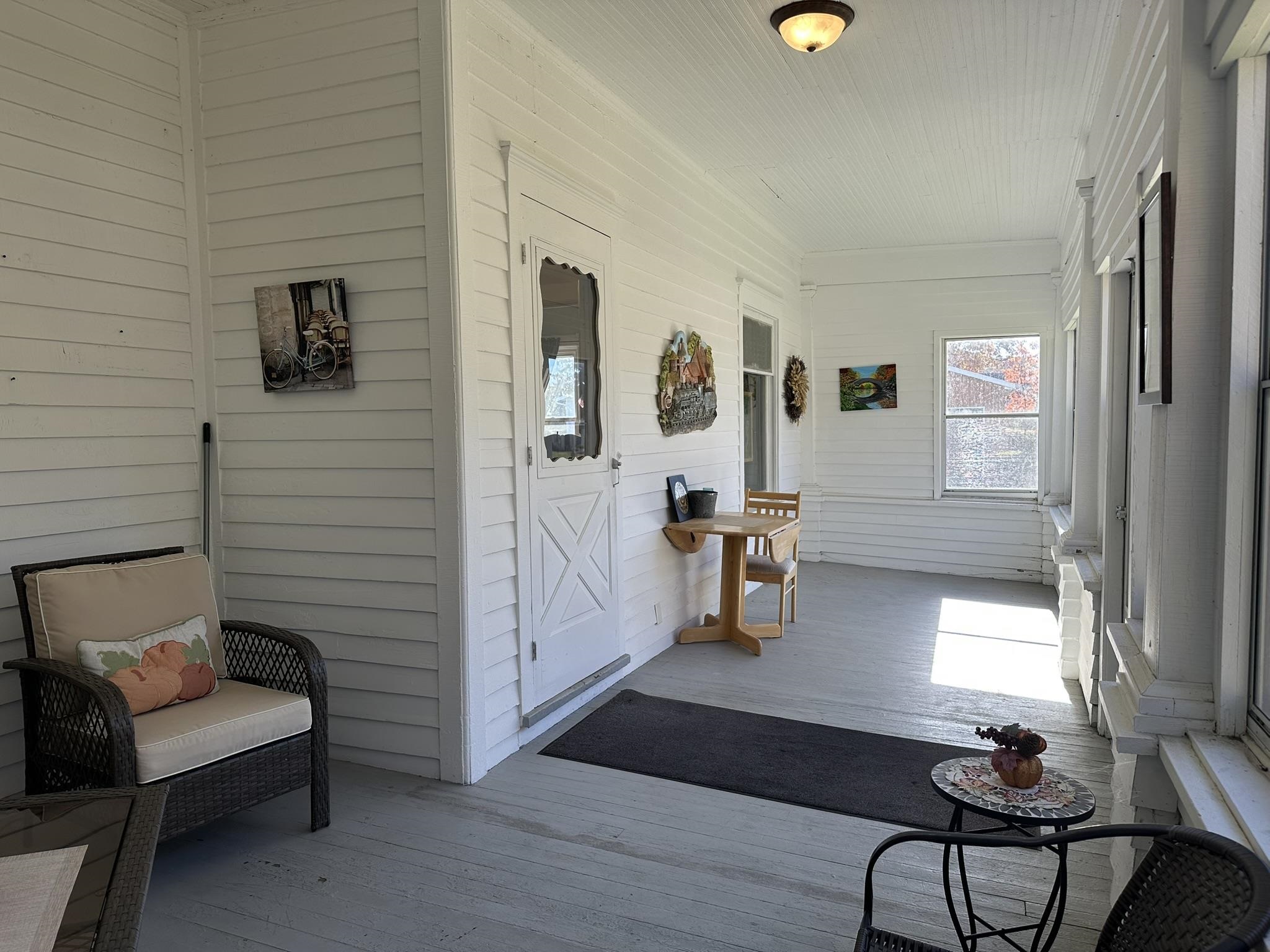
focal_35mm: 24
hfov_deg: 71.6
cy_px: 476
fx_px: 881
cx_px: 635
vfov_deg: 56.8
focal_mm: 6.86
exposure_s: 1/469
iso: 80
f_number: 1.78
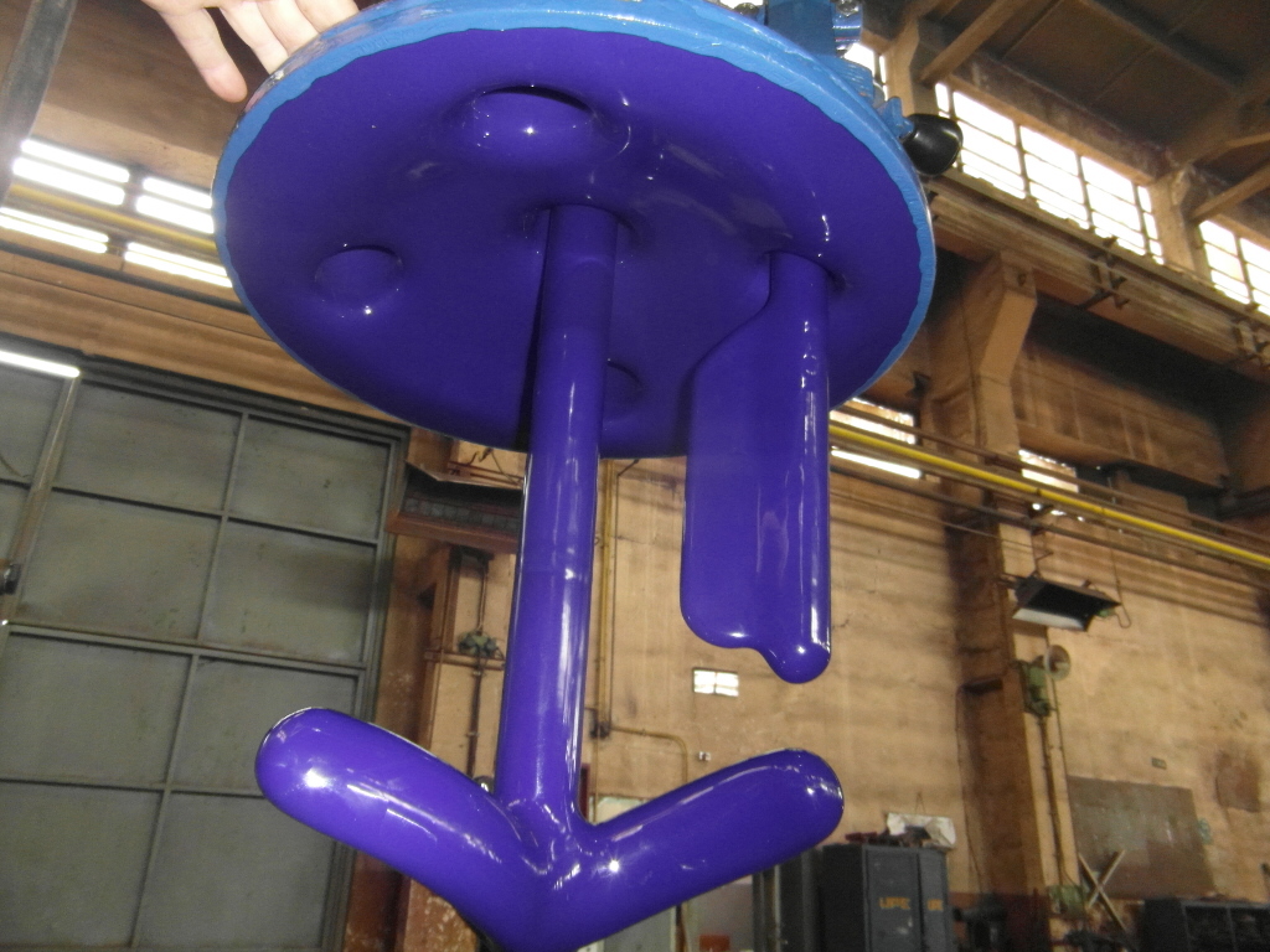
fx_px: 881
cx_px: 635
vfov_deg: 56.8
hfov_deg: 71.6
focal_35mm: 24
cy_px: 476
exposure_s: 1/30
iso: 320
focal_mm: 4
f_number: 3.2
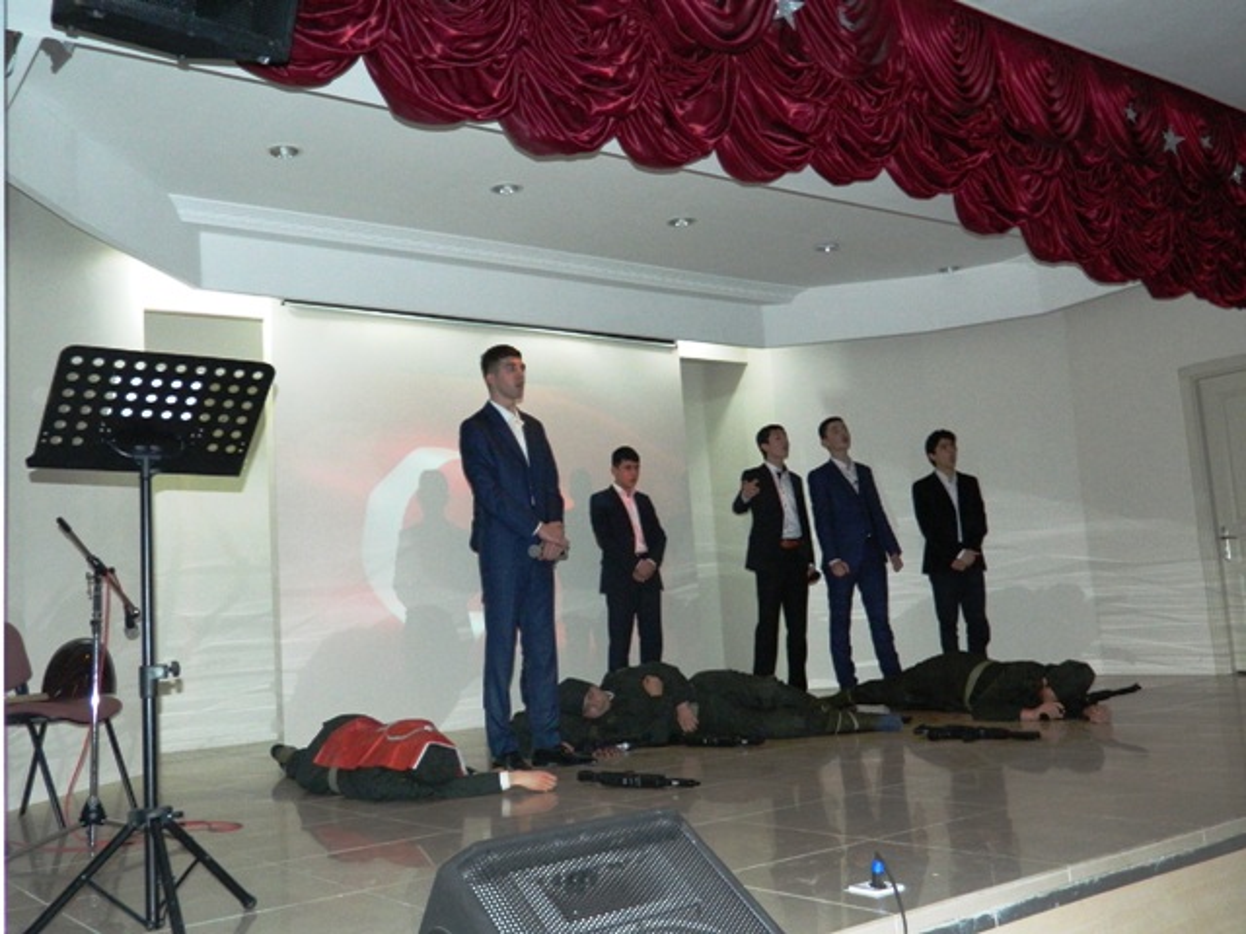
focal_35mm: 35
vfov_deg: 40.7
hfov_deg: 52.6
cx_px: 623
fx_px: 1260
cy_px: 467
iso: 500
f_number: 3.3
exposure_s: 1/40
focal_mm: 6.2
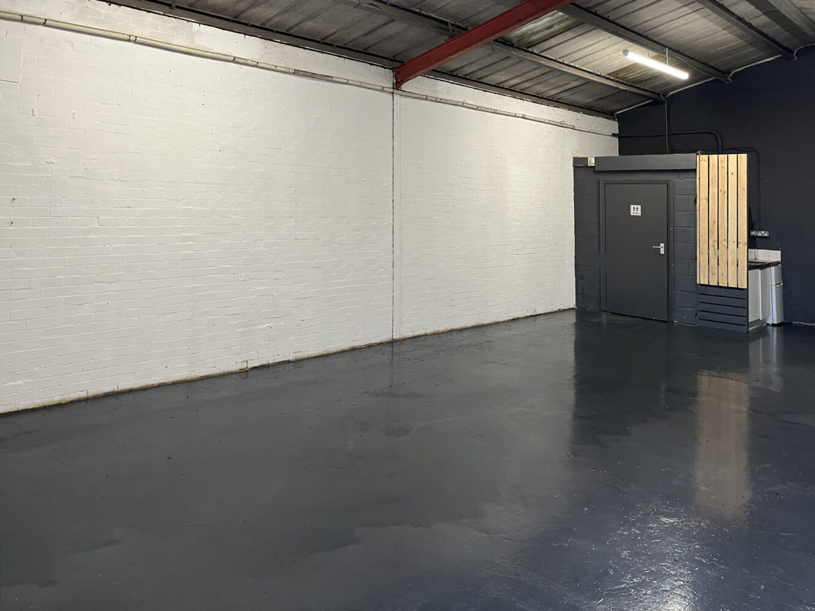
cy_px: 306
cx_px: 408
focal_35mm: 26
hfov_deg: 67.3
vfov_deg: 53.1
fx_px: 612
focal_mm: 5.1
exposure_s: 1/50
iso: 100
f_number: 1.6
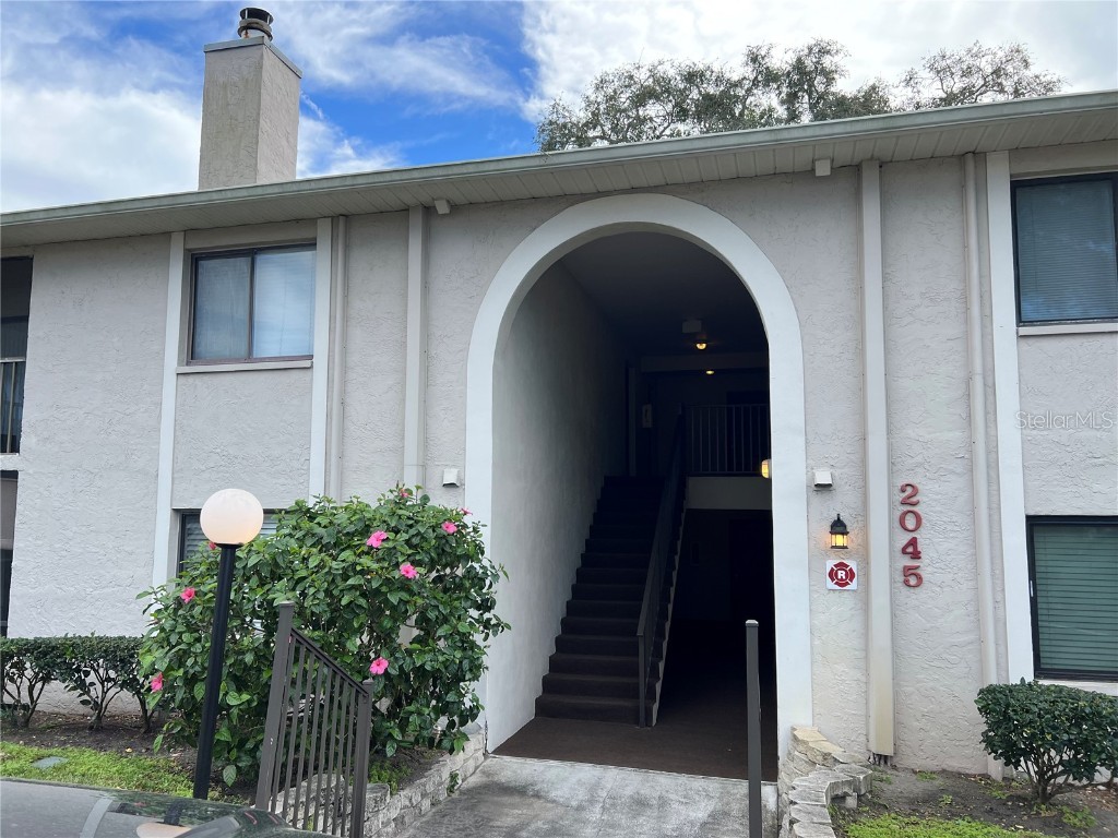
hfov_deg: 67.3
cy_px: 419
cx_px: 559
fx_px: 840
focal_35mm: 26
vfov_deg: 53.1
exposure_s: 1/1431
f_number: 1.5
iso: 50
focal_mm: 5.7
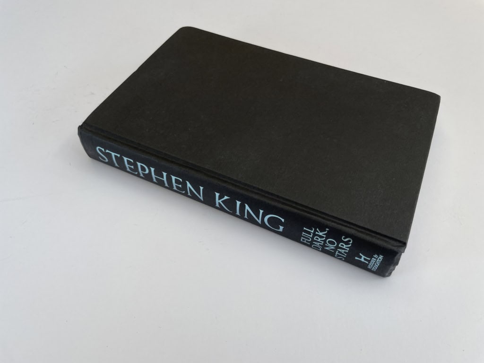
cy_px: 182
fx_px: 364
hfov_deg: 67.3
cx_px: 242
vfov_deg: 53.1
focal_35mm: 26
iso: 32
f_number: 1.6
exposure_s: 1/314
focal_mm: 4.2
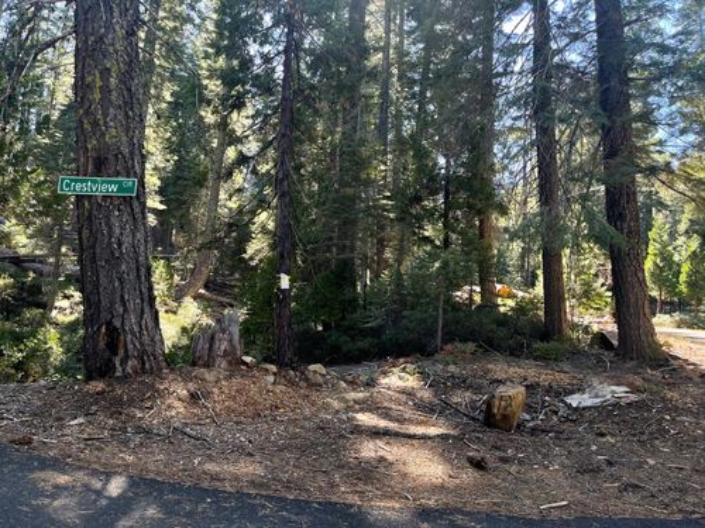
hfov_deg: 69.4
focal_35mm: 25
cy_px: 264
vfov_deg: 54.9
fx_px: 509
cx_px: 352
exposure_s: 1/244
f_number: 1.6
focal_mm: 5.1
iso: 32
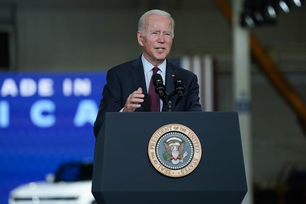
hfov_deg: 10.3
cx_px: 153
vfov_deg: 6.9
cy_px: 102
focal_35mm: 200
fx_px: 1699
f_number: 3.5
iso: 2000
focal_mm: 200
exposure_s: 1/800
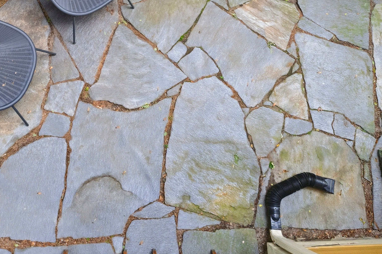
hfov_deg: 52.3
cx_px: 133
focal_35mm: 36
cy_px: 8
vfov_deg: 34.0
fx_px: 382
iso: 2000
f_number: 11
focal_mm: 14
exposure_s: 1/500
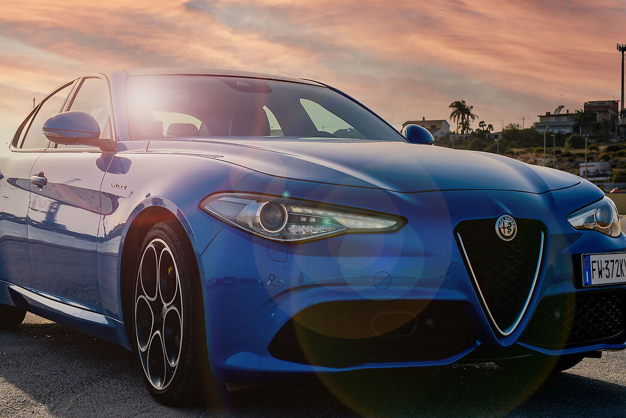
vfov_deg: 21.3
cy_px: 196
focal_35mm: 64
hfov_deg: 31.4
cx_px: 287
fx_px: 1113
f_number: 5.6
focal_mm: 28
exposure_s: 1/1000
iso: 250
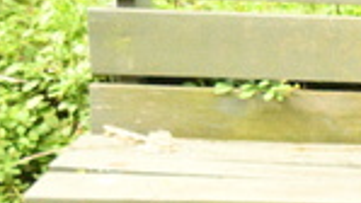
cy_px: 153
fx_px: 1513
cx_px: 557
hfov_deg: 12.8
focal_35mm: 158
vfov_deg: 7.7
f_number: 5
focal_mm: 35
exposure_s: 1/8000
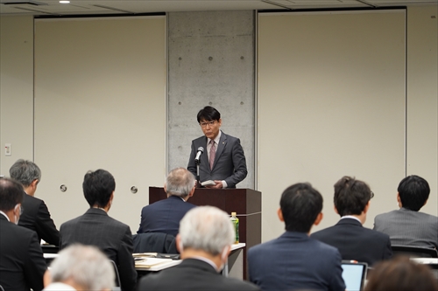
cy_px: 146
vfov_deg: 13.0
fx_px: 1277
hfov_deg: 19.5
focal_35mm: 105
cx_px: 219
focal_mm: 105
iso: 1250
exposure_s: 1/125
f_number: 4
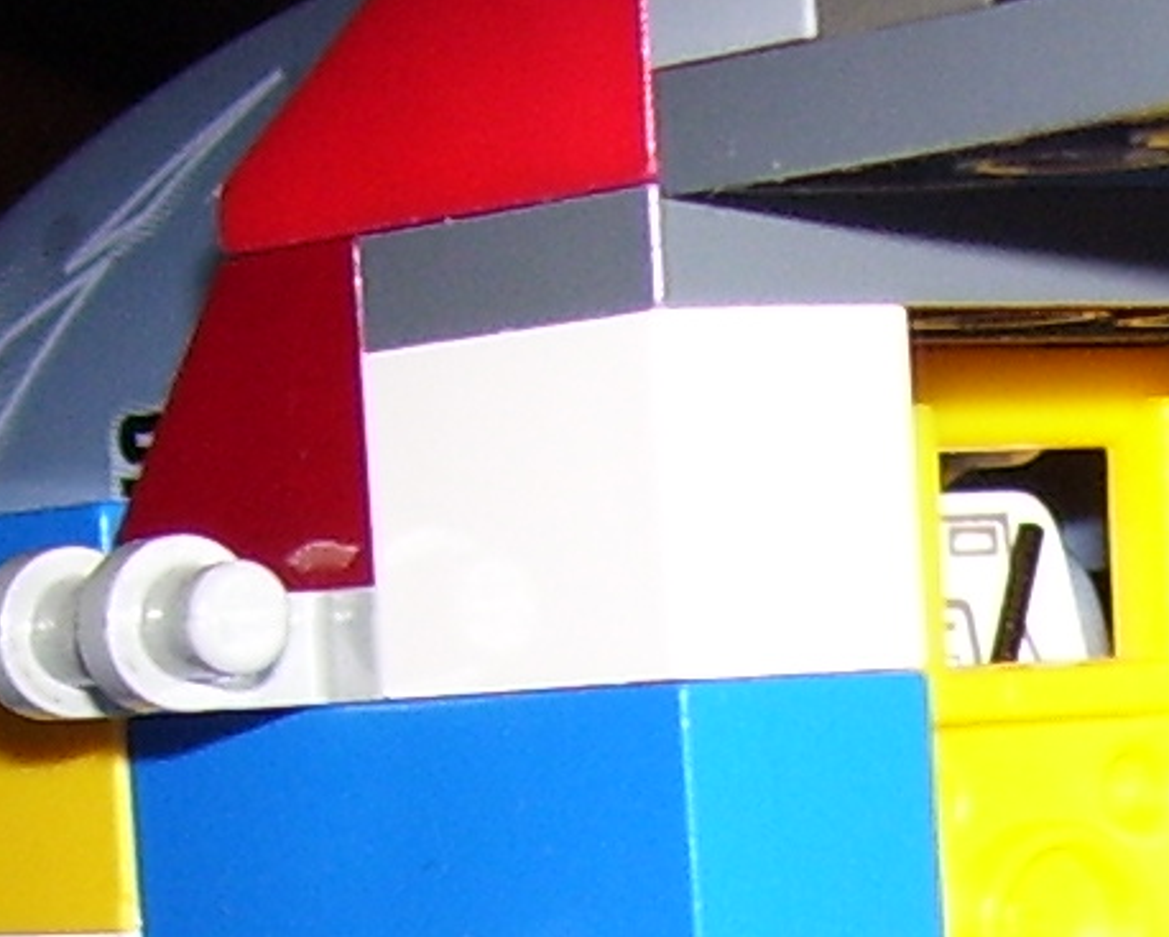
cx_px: 1761
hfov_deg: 9.3
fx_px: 7028
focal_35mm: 203
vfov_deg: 7.5
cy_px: 1547
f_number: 2.7
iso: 80
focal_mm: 6
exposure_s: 1/60
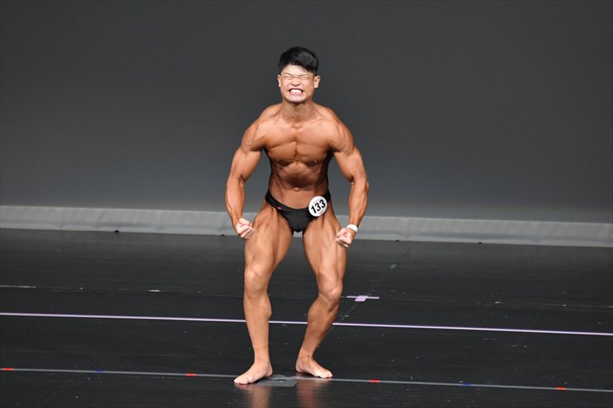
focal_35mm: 375
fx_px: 6382
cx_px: 306
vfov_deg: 3.7
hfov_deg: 5.5
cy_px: 204
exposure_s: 1/400
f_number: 5.6
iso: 4000
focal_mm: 250
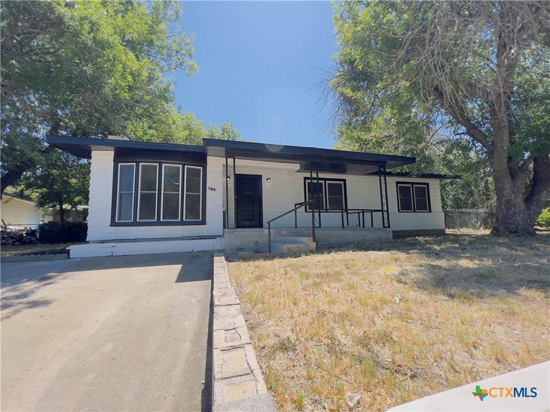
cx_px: 275
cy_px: 206
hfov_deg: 106.2
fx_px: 207
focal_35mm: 13
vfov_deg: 89.9
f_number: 1.8
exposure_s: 1/847
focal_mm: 1.57
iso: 32
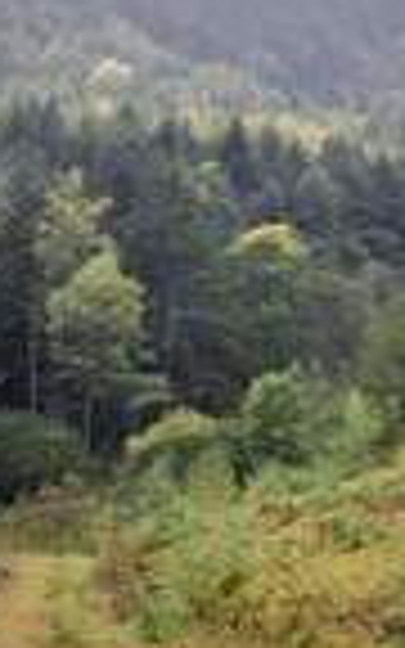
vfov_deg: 20.5
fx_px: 1784
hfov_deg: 11.2
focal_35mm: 101
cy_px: 180
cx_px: 918
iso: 1600
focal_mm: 34
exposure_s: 1/60
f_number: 22
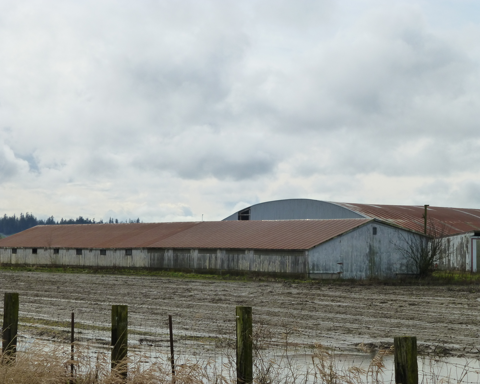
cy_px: 192
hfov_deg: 17.9
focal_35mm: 107
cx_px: 240
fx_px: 1520
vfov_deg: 14.4
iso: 160
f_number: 5.3
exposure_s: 1/800
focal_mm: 18.2
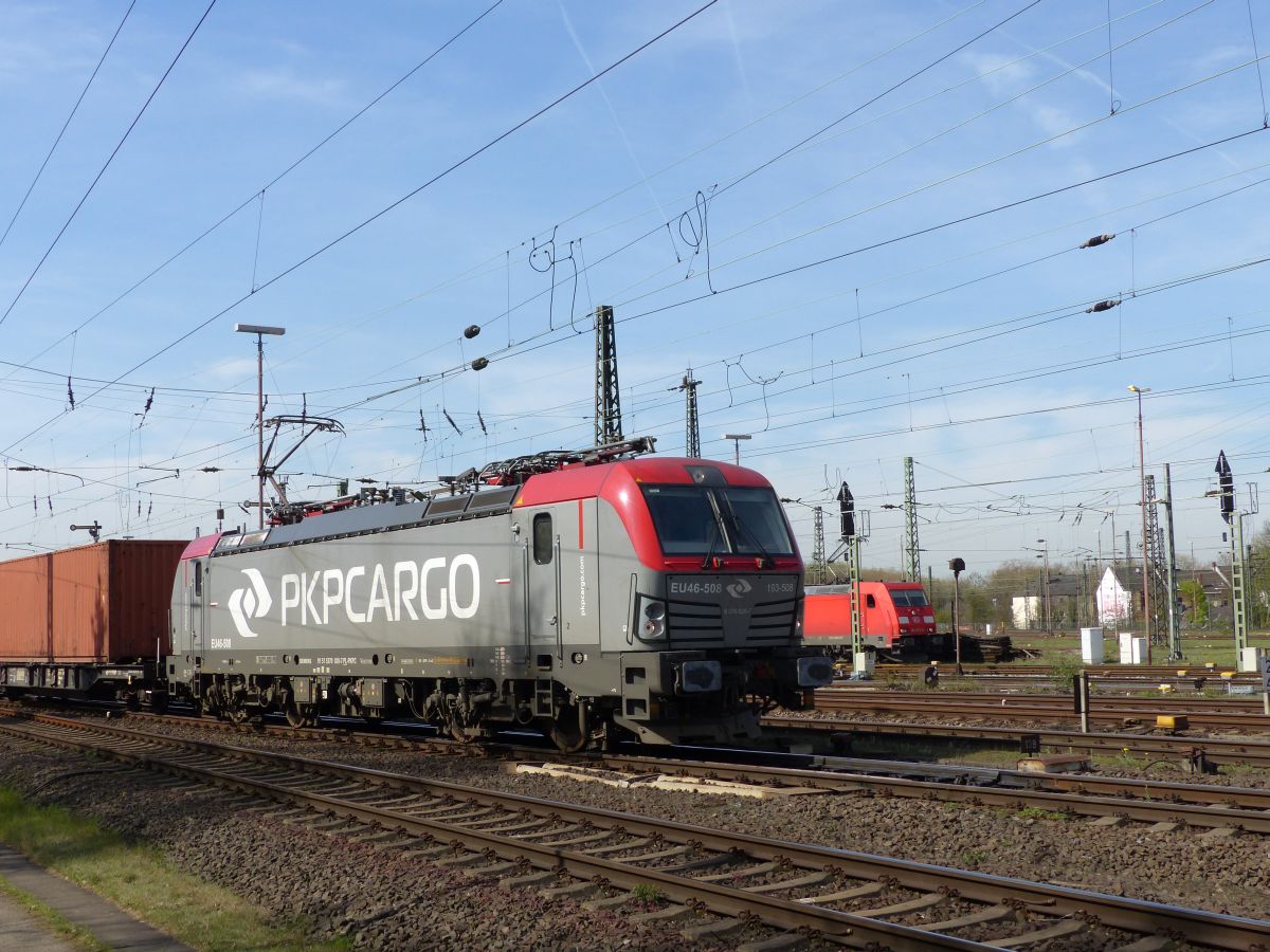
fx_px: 1651
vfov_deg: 32.2
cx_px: 635
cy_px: 476
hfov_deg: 42.1
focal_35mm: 45
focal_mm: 8.1
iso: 100
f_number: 4
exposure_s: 1/800
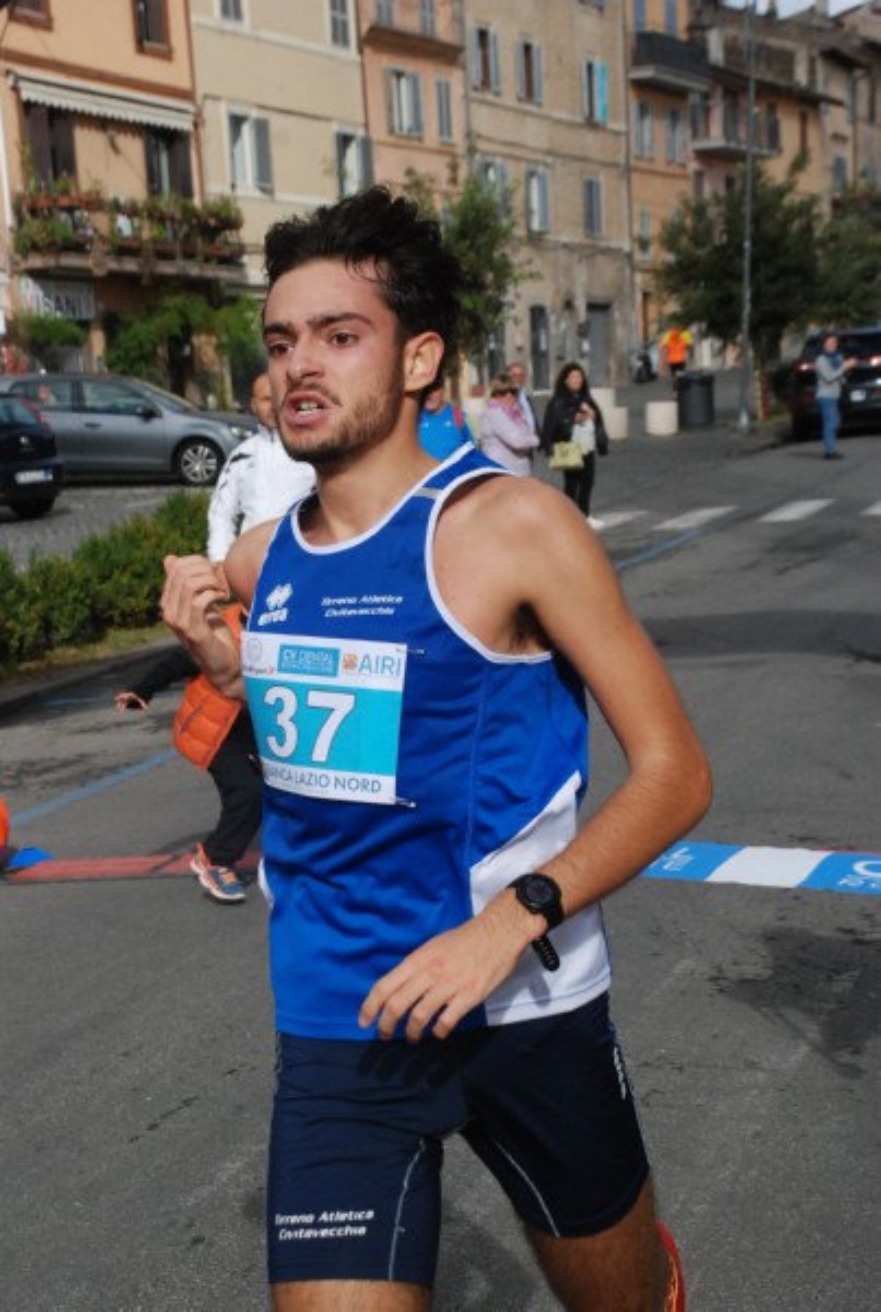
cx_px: 440
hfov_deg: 20.7
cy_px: 656
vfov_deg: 30.4
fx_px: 2410
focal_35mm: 66
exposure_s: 1/2000
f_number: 7.1
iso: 1000
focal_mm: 44
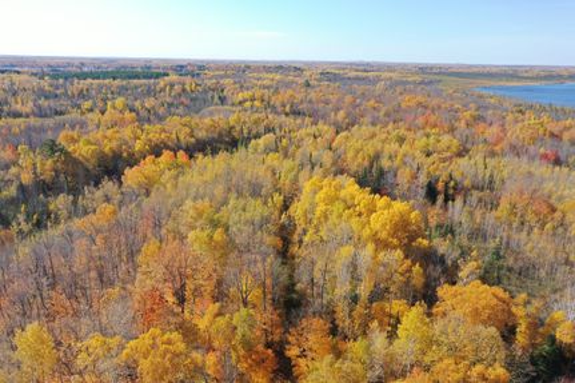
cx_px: 288
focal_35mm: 28
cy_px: 192
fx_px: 447
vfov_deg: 46.4
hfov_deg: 65.5
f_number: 5
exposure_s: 1/320
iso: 100
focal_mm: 10.26
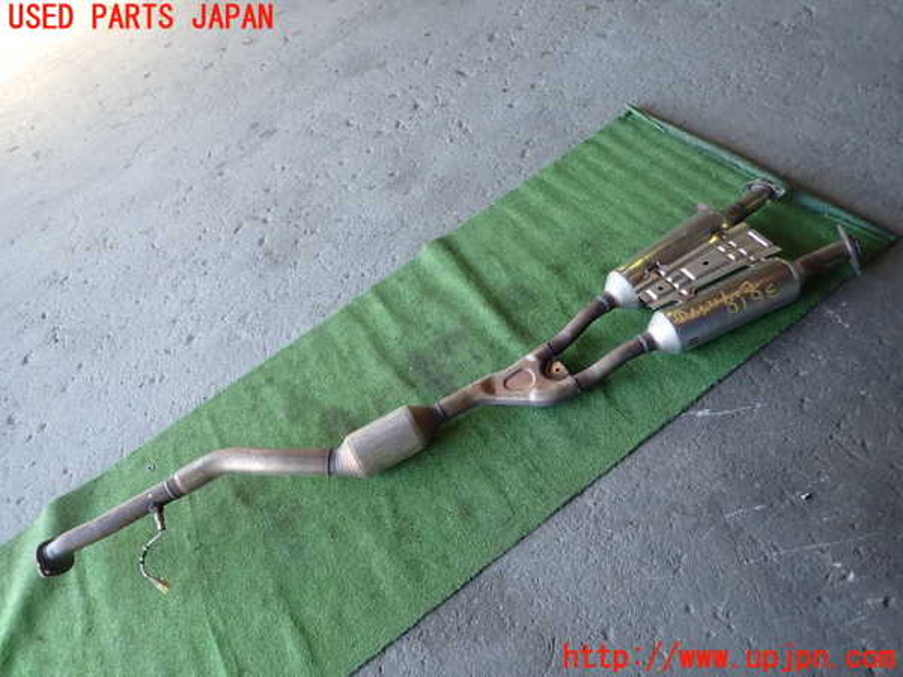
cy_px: 338
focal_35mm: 25
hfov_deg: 69.4
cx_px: 452
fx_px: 652
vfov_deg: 54.9
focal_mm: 4.5
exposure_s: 1/60
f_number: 2
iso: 125
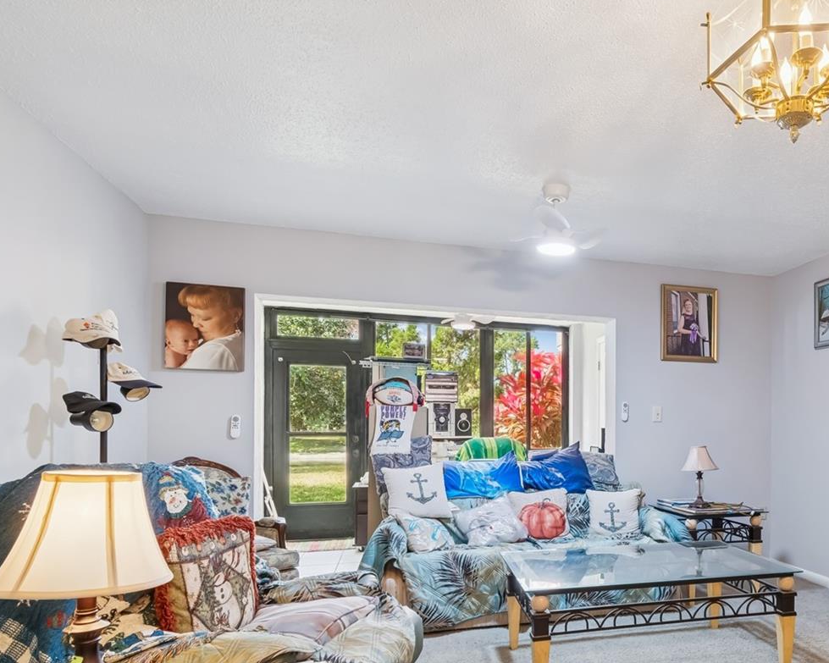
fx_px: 564
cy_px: 424
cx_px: 589
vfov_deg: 59.9
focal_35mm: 23
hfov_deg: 69.3
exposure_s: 1/1.67
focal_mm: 10
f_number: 7.1
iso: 100
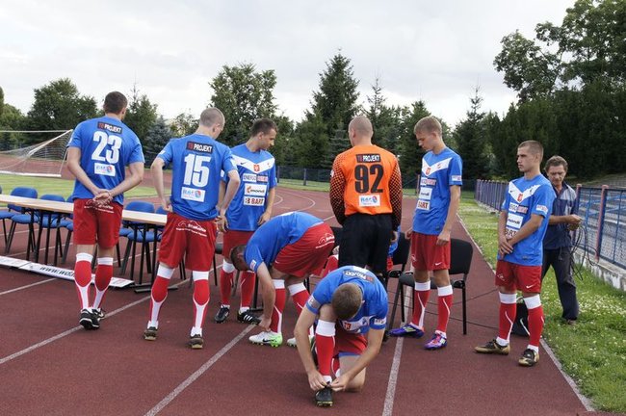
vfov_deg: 25.7
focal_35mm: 52
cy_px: 208
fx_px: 912
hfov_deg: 37.9
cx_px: 313
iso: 800
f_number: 11
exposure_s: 1/250
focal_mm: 35
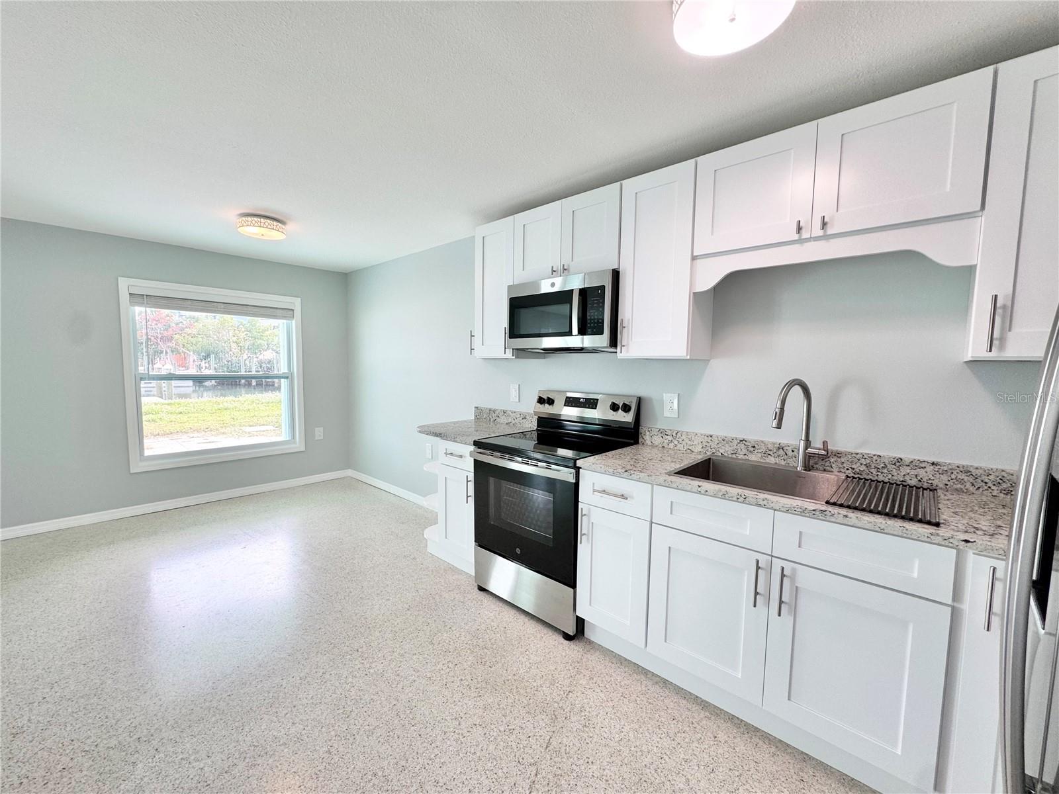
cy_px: 397
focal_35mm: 14
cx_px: 530
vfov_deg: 85.7
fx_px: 428
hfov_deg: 102.1
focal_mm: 2.22
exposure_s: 1/120
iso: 80
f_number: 2.2
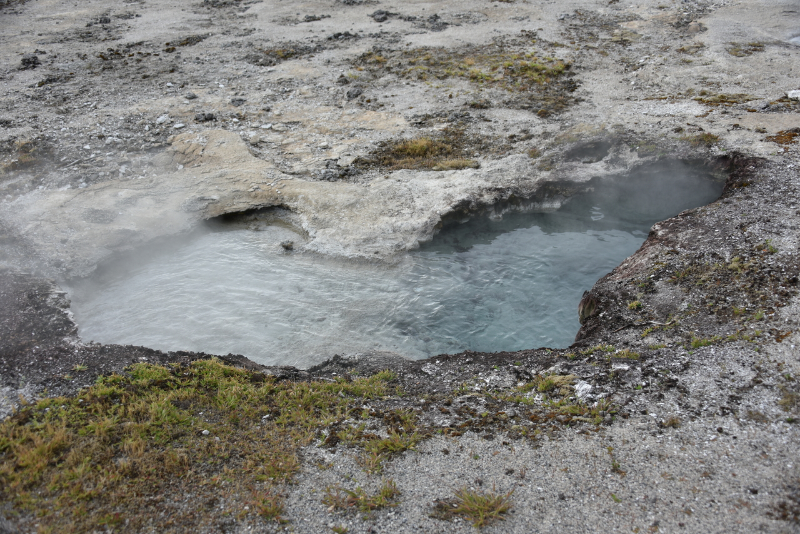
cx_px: 400
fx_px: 889
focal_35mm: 40
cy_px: 267
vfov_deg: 33.4
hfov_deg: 48.4
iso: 100
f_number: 5
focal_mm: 40
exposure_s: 1/100
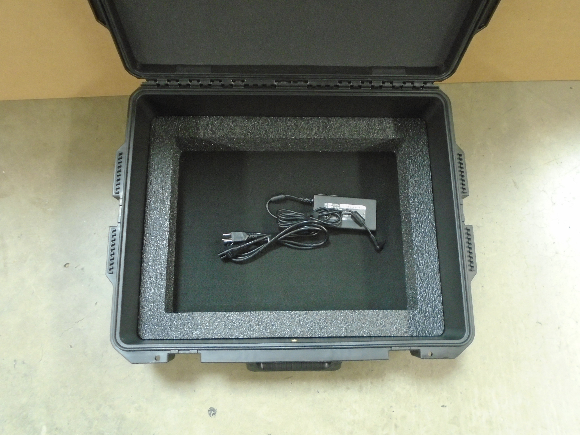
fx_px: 436
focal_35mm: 26
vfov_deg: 53.1
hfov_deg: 67.3
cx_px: 290
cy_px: 218
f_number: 3.2
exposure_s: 1/8
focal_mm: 4.6
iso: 400
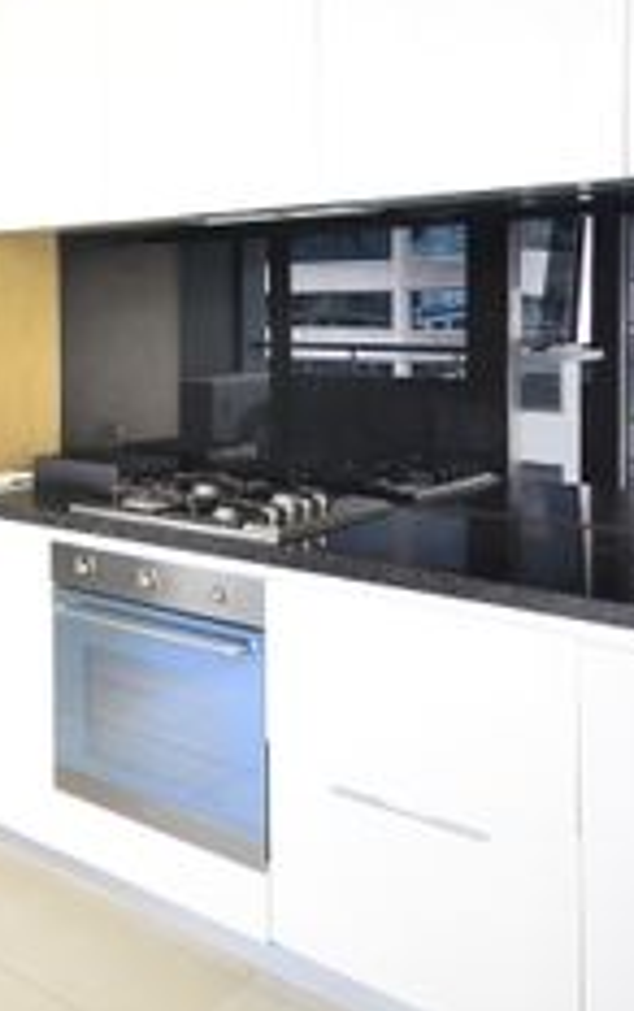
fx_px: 1105
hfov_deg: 30.8
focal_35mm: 40
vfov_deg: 48.4
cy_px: 341
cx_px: 87
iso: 800
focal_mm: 13
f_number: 4.5
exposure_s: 1/30
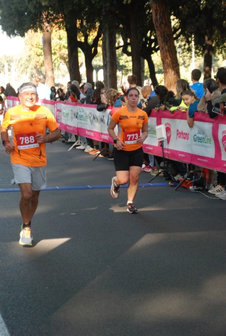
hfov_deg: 13.9
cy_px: 168
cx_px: 113
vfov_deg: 20.6
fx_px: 927
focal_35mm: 99
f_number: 5.3
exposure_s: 1/320
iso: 1000
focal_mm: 66
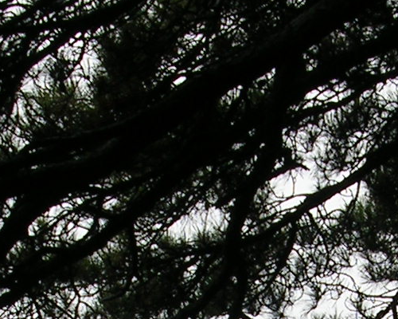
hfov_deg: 12.6
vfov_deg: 9.7
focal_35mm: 152
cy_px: 550
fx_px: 1790
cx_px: 336
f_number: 5.6
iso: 50
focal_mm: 5.8
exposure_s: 1/194
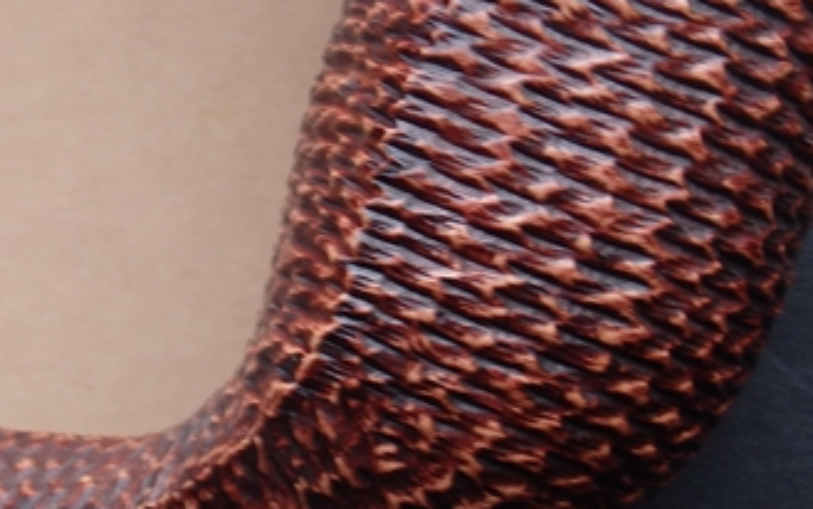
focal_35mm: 139
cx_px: 178
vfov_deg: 9.4
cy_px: 250
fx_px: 3081
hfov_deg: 15.0
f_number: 4.1
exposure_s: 1/4
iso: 125
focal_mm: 9.8
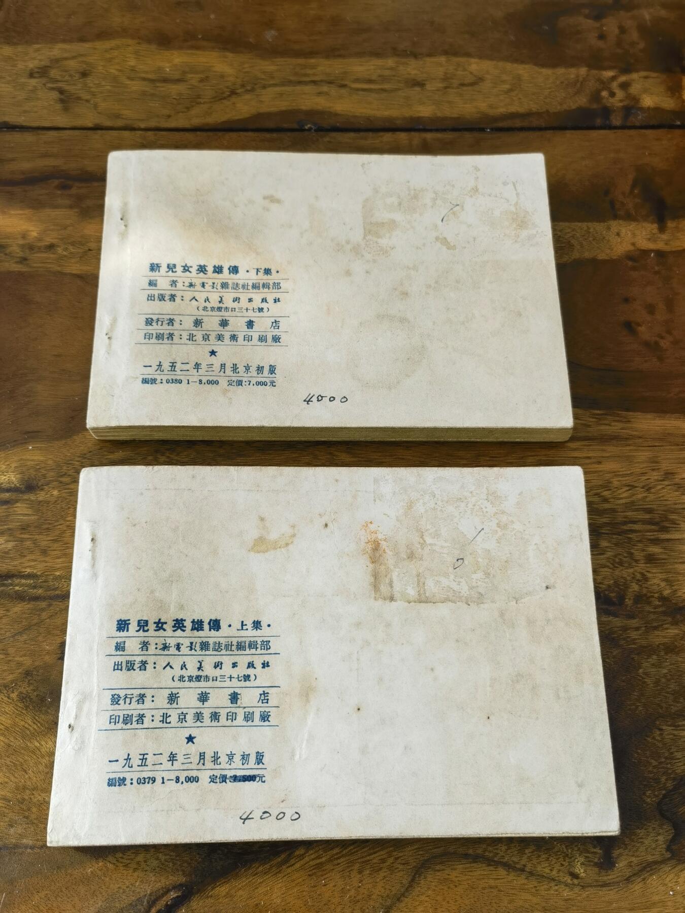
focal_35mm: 35
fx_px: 923
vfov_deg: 52.6
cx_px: 342
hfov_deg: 40.7
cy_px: 456
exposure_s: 1/120
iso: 64
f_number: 1.9
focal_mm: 6.67
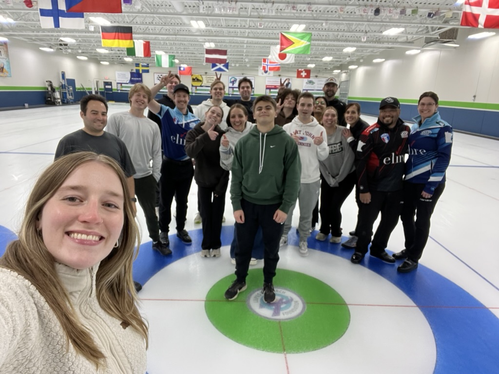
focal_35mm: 23
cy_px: 187
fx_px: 332
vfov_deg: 58.9
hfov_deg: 73.9
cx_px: 250
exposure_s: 1/60
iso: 125
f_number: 2.2
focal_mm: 2.71
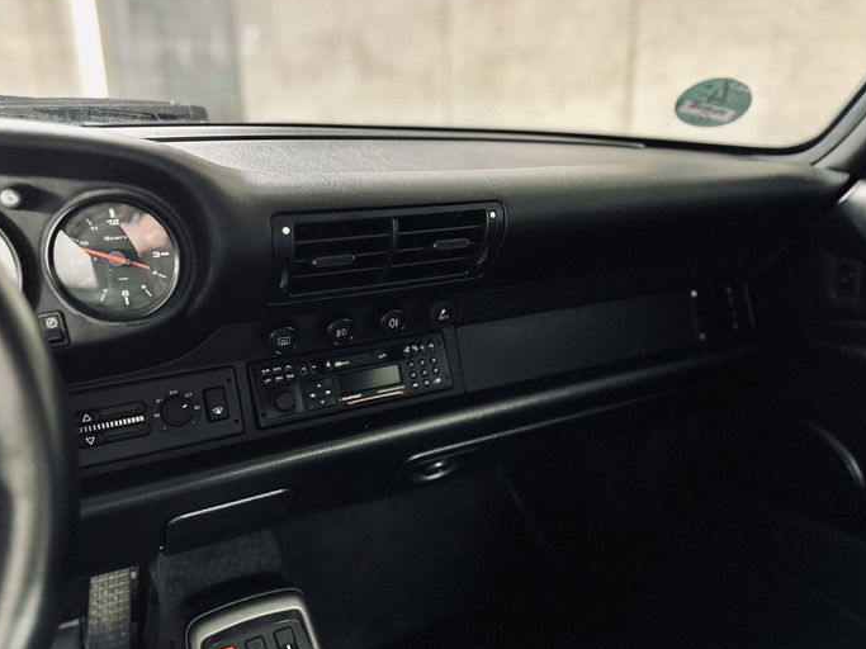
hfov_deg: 65.3
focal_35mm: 27
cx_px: 434
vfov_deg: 51.3
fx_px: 675
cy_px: 349
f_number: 1.78
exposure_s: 1/25
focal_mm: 6.86
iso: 800
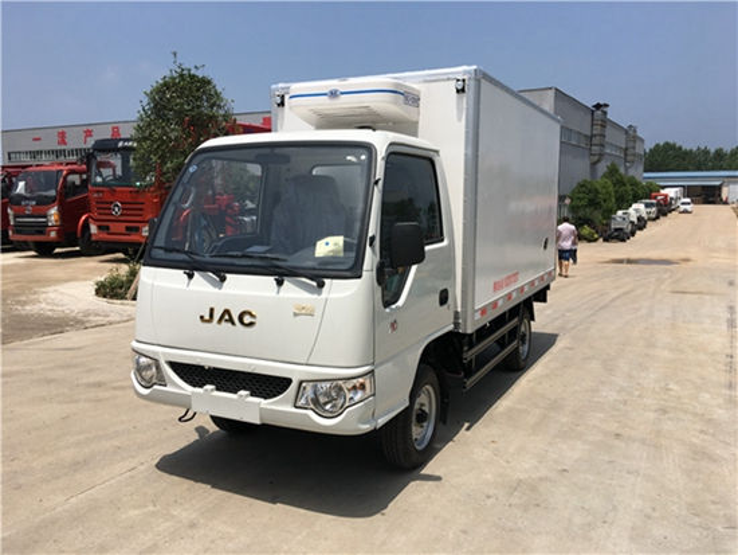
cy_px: 278
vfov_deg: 48.3
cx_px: 369
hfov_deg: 61.6
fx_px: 619
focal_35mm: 29
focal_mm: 4.15
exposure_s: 1/2564
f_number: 2.2
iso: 25
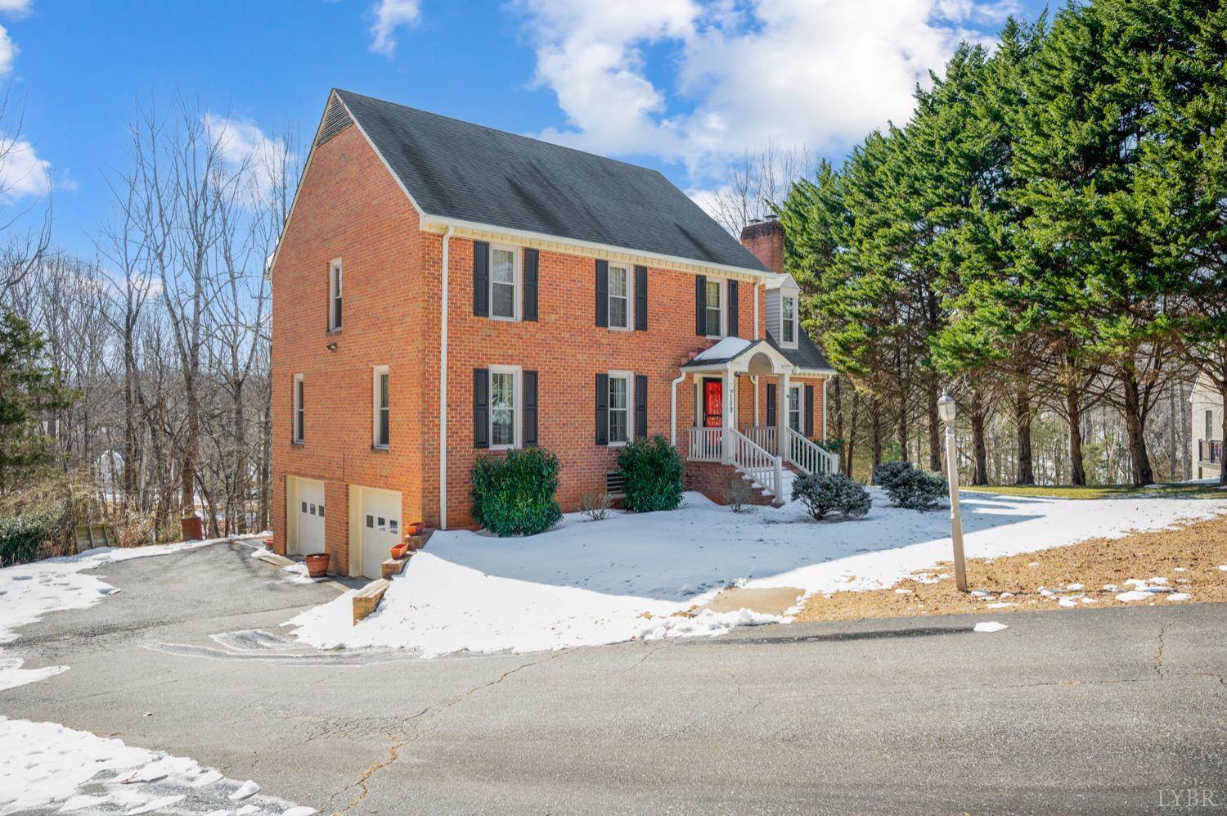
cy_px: 408
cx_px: 614
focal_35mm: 24
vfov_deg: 54.0
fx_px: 800
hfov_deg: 75.0
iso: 100
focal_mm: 23.5
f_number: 4
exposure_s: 1/250
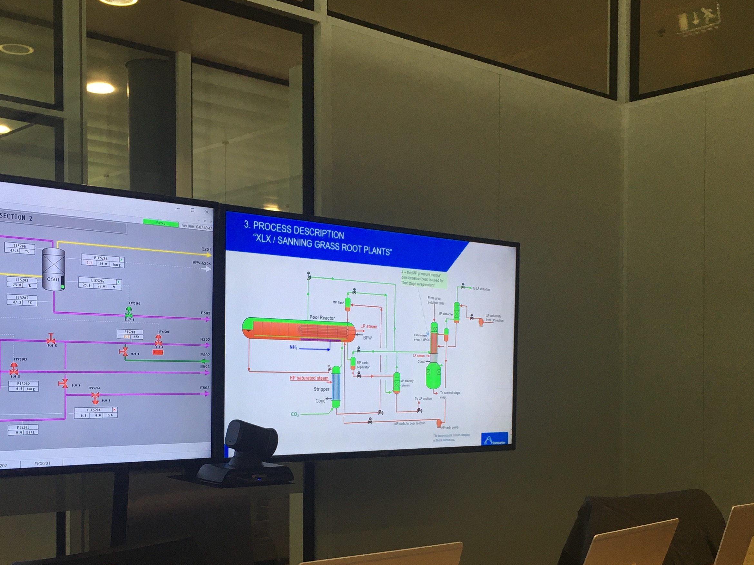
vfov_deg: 28.8
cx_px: 340
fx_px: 1089
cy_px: 409
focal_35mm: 50
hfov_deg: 38.2
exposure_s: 1/33
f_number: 2.2
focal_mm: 4.15
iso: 25
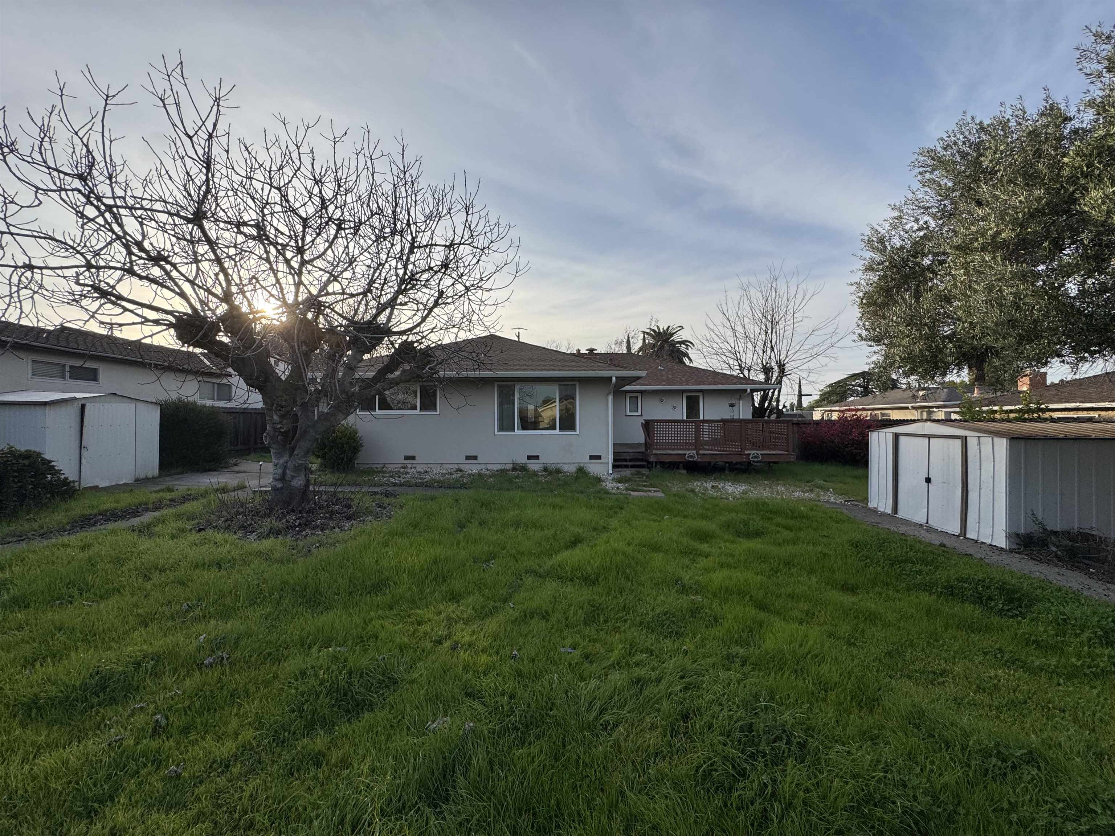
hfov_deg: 102.1
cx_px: 558
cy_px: 418
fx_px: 451
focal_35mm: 14
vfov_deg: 85.7
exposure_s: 1/1506
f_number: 2.2
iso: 50
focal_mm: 2.22
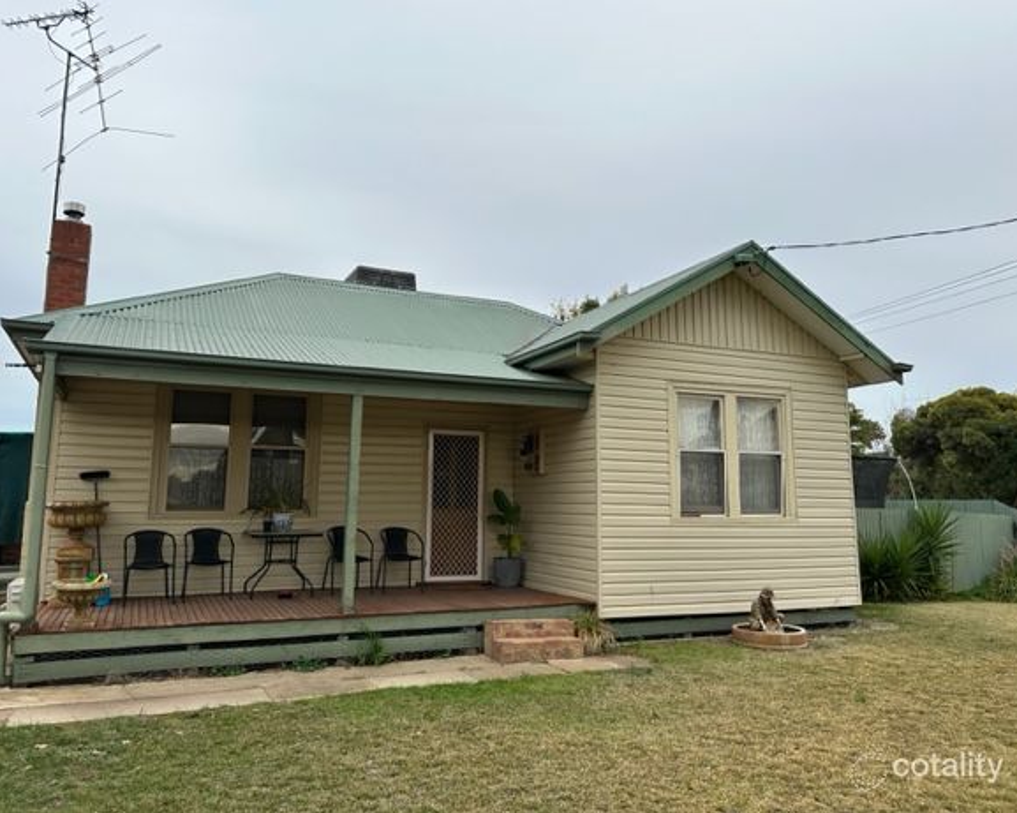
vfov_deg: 54.9
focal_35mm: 26
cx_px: 478
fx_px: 782
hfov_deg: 66.0
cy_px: 393
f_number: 1.78
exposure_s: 1/2660
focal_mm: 6.86
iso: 80
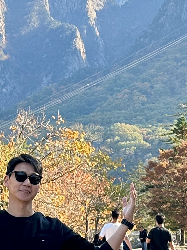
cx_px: 66
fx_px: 908
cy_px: 64
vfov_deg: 15.6
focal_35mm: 126
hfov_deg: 11.8
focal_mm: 6.86
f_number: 1.78
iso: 80
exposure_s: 1/745
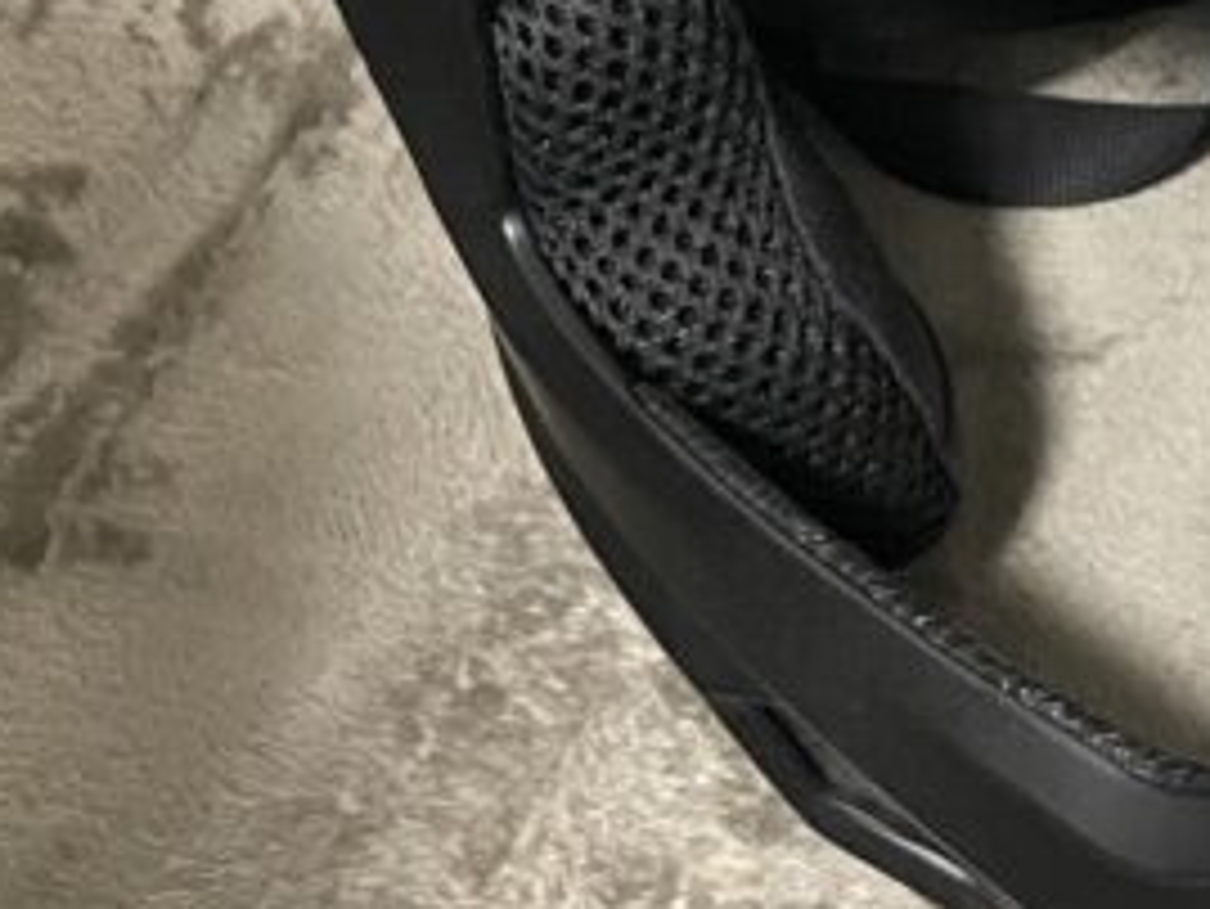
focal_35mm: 99
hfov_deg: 16.2
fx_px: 3462
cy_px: -261
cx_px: 2276
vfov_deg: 14.4
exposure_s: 1/30
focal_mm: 4.2
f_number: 1.6
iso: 640
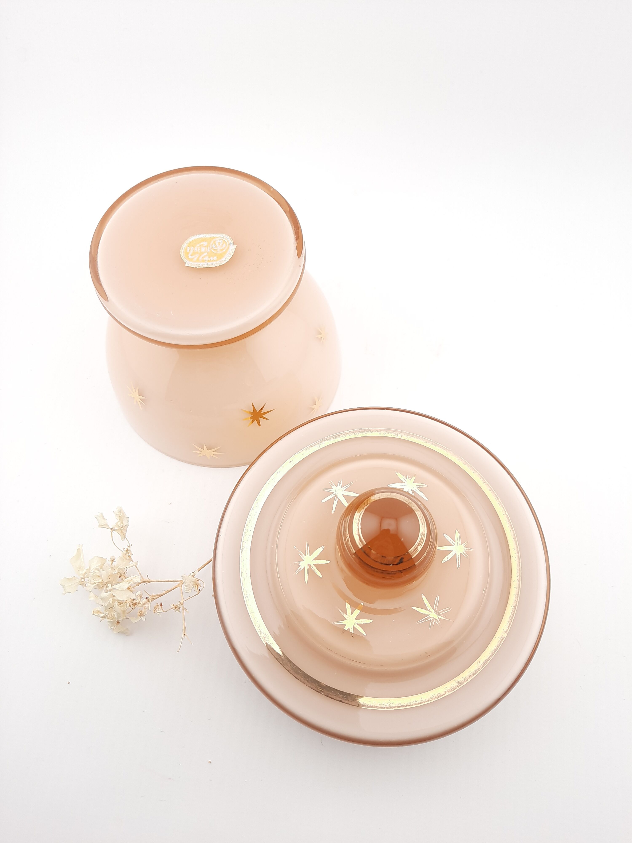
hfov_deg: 54.9
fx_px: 609
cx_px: 316
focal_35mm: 25
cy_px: 422
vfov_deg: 69.4
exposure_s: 1/231
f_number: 2
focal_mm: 4.6
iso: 32
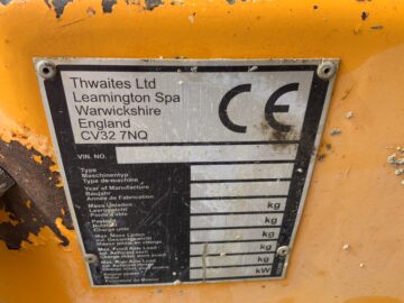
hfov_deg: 61.7
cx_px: 202
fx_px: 338
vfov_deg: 48.2
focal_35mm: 29
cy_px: 152
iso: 16
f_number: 1.8
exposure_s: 1/534
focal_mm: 3
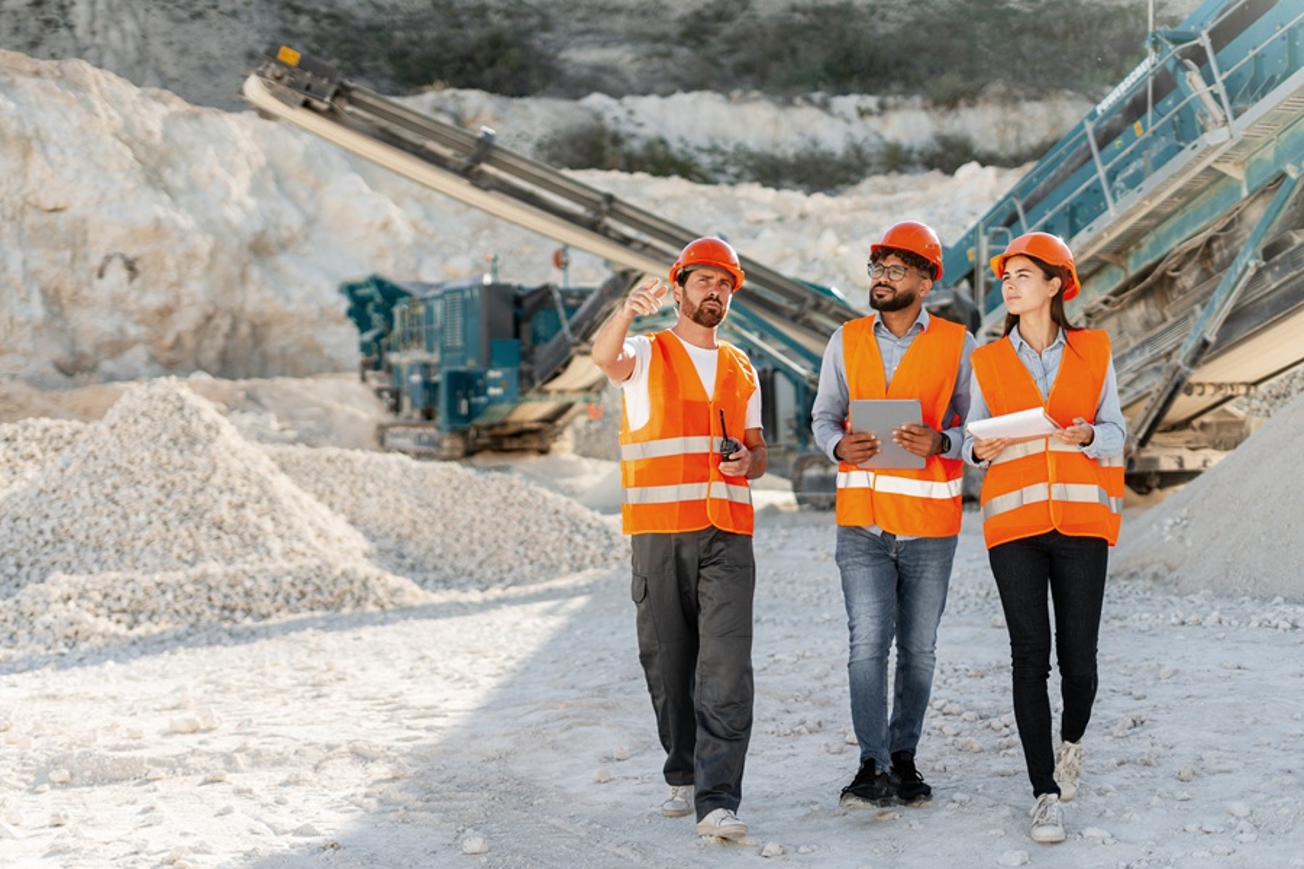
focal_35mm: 50
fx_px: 1811
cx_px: 652
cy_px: 434
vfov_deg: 27.0
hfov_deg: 39.6
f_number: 2
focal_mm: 50
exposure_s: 1/4000
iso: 200
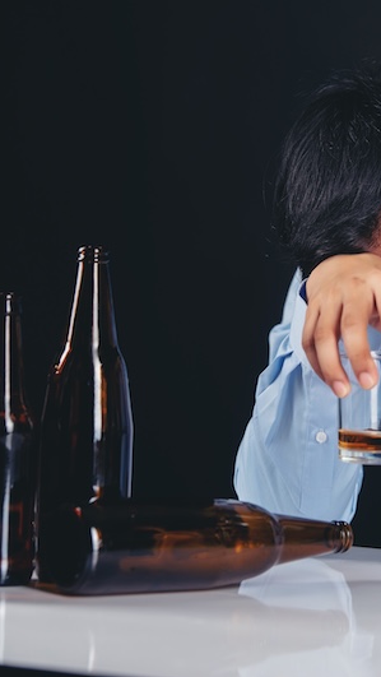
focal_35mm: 183
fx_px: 3284
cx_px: 331
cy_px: 338
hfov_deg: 6.6
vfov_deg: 11.8
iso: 100
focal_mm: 116
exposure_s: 1/200
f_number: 3.5
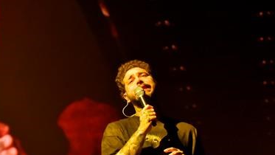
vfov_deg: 9.5
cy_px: 124
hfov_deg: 16.7
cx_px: 66
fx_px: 934
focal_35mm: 128
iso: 5000
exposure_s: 1/320
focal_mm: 70
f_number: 2.8
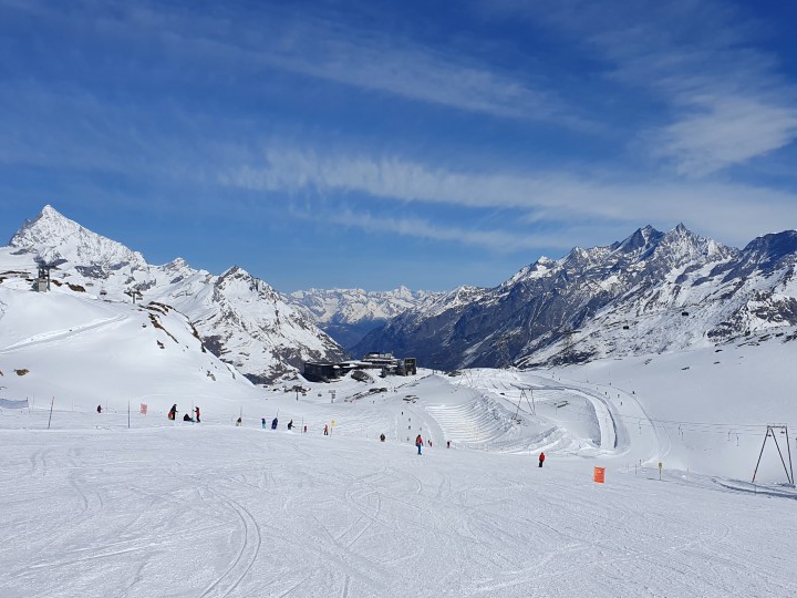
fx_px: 852
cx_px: 455
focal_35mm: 37
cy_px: 342
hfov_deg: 50.0
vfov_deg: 38.6
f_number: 2.4
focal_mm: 4.32
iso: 50
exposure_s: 1/6432
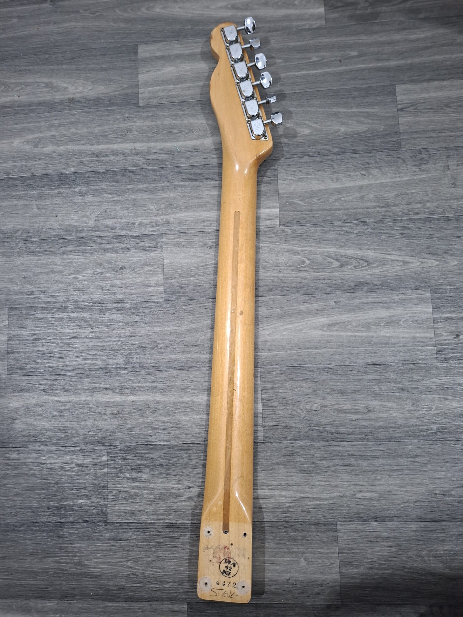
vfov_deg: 73.9
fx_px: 410
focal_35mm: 23
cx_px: 232
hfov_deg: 58.9
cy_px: 308
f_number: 1.8
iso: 400
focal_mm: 5.54
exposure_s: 1/33
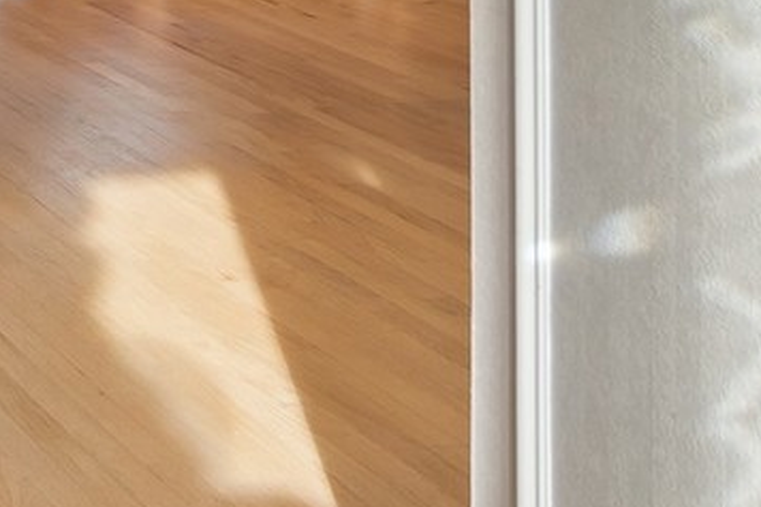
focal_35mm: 82
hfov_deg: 20.9
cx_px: -393
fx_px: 1733
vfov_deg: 15.1
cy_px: -308
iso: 200
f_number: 8
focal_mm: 12
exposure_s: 1/60
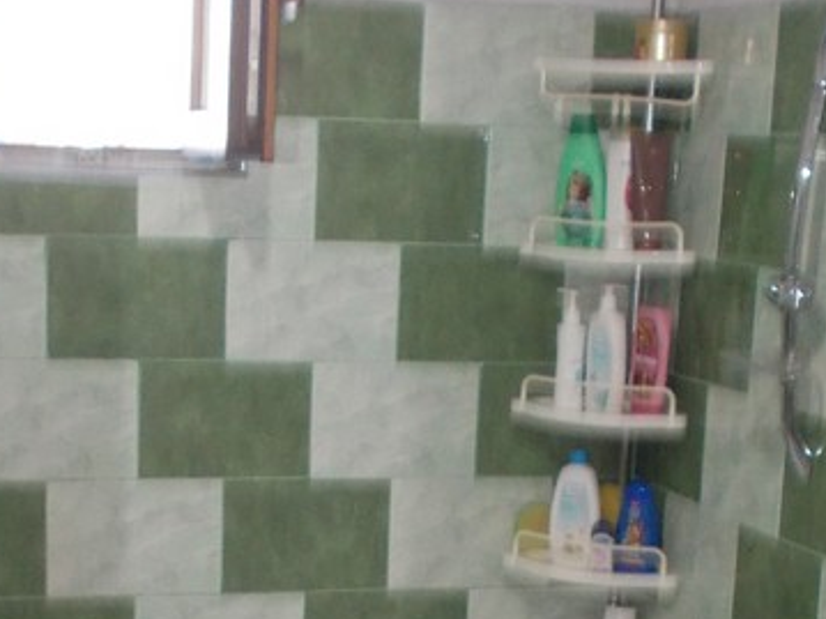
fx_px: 2075
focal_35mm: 87
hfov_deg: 22.5
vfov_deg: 16.4
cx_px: 391
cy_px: 693
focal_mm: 4.6
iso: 200
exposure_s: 1/25
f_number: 3.2
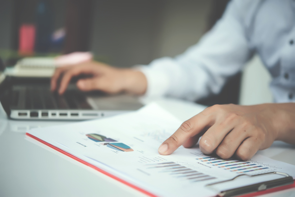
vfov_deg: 22.6
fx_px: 492
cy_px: 98
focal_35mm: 60
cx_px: 148
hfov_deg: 33.4
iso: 100
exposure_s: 1/320
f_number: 3
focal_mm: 60
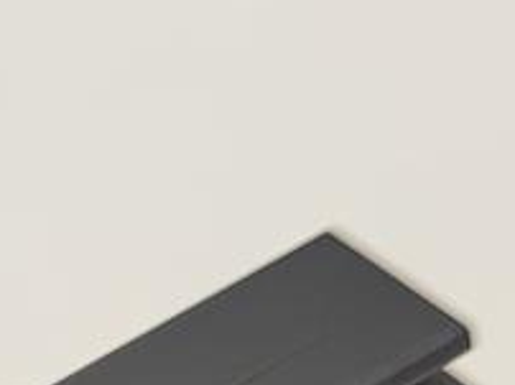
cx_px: -344
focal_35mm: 186
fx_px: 2764
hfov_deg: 10.2
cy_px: 891
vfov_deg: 7.5
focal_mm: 6.78
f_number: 1.85
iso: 68
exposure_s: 1/100
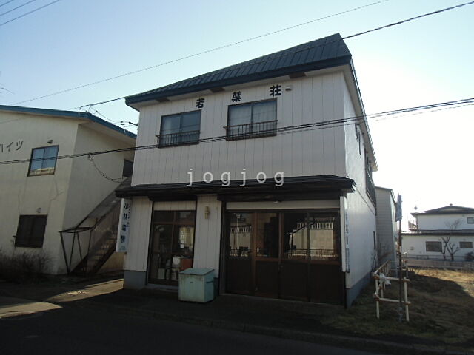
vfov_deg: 56.8
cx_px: 237
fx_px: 329
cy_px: 178
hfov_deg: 71.6
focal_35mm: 24
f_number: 3
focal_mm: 4.24
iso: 64
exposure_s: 1/400
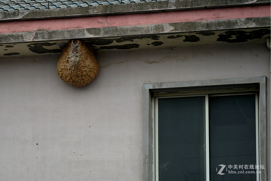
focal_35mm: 300
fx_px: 2258
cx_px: 136
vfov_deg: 4.6
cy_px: 90
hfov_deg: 6.9
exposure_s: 1/500
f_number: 5.6
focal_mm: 300
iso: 200
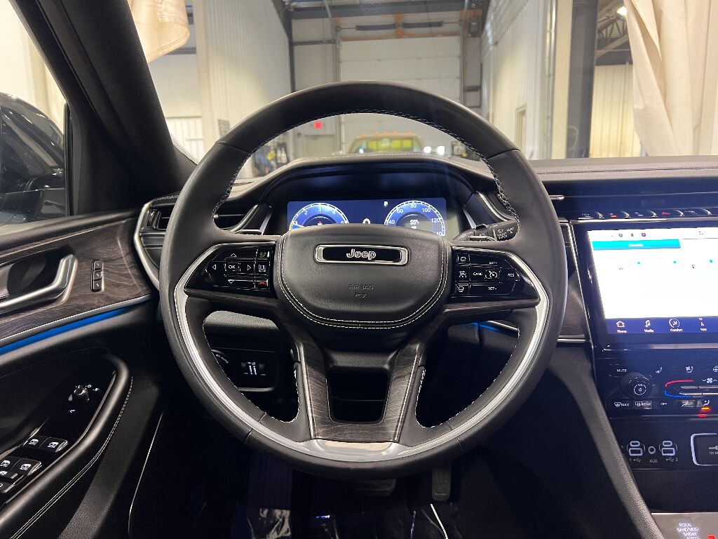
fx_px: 539
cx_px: 359
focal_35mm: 26
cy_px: 270
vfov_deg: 53.1
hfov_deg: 67.3
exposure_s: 1/60
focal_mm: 5.7
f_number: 1.5
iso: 500
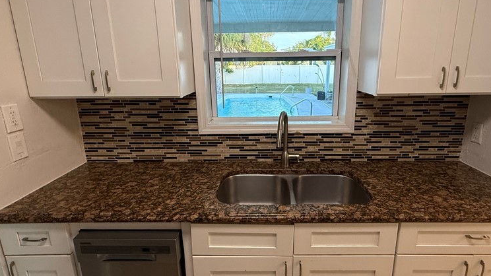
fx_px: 273
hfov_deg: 83.7
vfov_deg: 53.5
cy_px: 129
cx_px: 267
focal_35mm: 21
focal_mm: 2.22
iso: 250
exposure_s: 1/120
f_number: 2.2
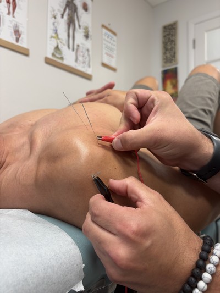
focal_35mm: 26
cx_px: 110
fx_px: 220
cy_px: 146
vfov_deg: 67.3
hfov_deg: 53.1
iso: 80
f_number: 1.6
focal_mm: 5.96
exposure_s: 1/60
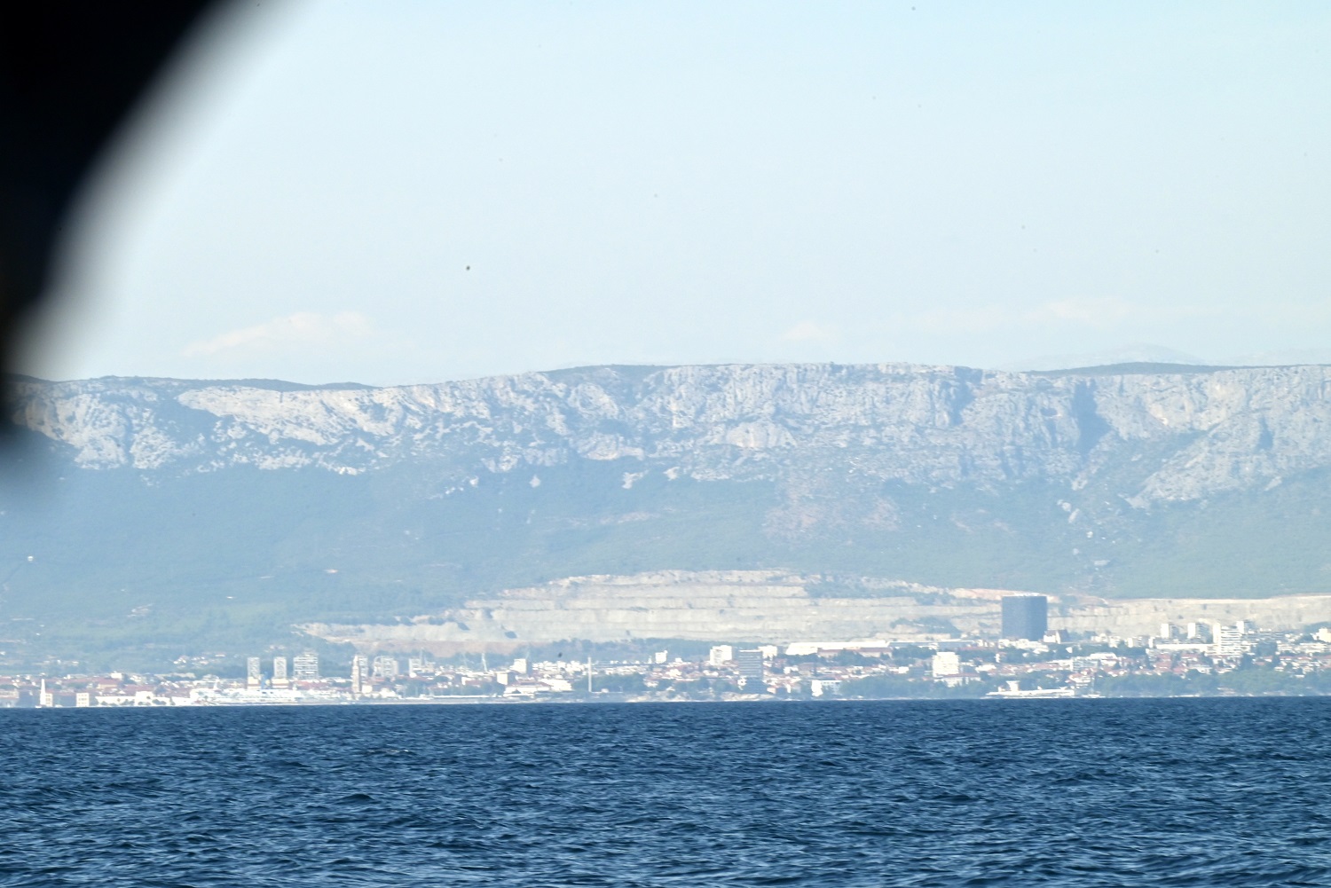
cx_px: 666
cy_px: 444
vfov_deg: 4.6
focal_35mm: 300
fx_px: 11094
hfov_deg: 6.9
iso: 640
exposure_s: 1/320
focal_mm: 300
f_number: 29
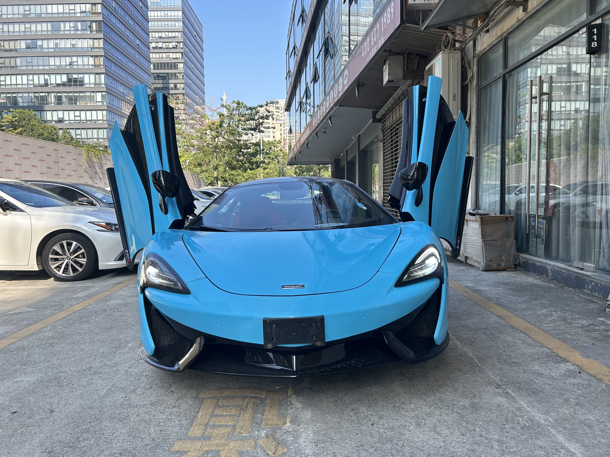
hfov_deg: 67.3
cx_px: 305
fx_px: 458
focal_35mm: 26
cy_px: 228
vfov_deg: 53.1
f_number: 1.5
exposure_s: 1/775
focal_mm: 5.7
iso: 50
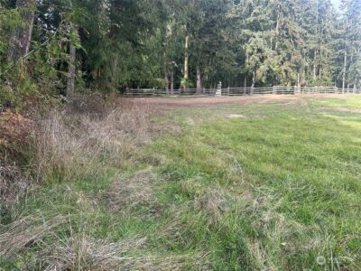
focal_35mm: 24
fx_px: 250
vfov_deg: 56.8
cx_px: 180
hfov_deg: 71.6
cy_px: 136
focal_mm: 6.86
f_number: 1.78
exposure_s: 1/312
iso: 80
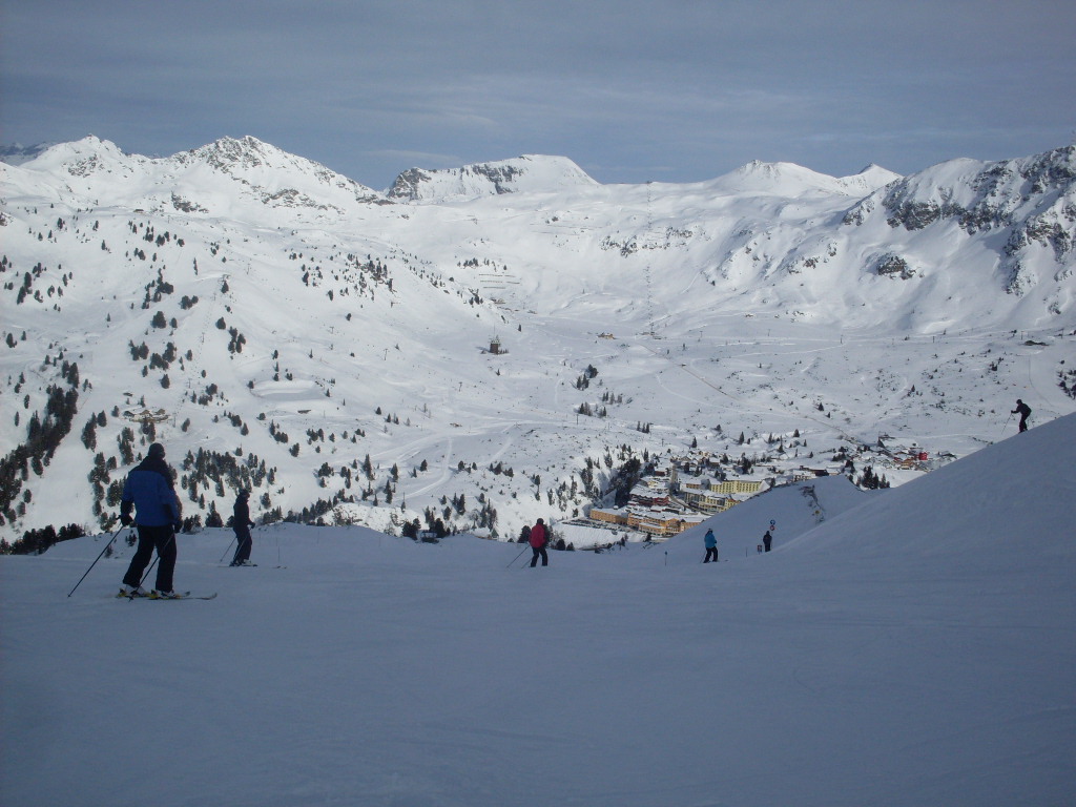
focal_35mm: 38
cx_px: 538
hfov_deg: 49.0
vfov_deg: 37.7
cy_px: 404
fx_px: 1181
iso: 80
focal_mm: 6.3
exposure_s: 1/750
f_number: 8.4
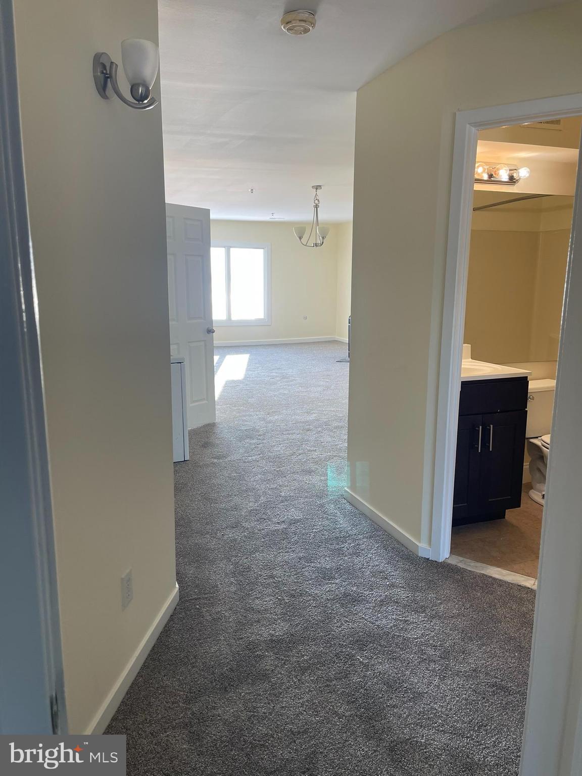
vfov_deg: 69.4
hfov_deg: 54.9
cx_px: 291
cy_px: 388
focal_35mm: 25
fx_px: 560
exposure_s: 1/120
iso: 50
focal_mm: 5.1
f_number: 1.6
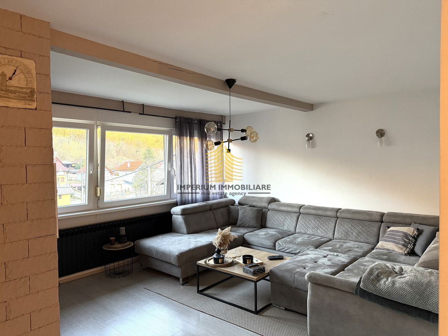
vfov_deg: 56.8
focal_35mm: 24
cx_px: 224
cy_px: 168
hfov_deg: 71.6
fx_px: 311
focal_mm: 6.76
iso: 250
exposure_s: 1/100
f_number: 1.78
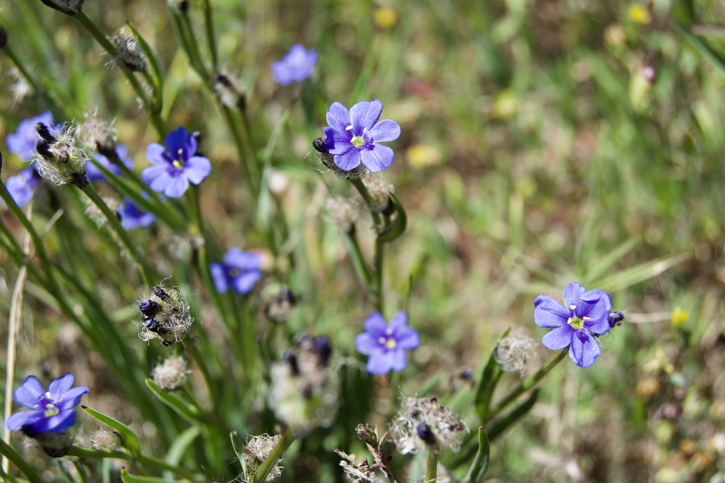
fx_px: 1057
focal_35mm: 52
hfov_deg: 37.9
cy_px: 242
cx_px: 362
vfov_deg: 25.8
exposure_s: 1/160
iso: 100
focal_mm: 35
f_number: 8
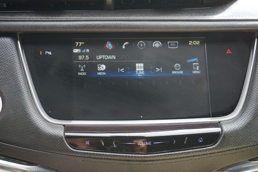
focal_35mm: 45
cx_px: 129
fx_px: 322
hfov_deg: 43.6
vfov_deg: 29.8
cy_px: 86
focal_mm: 30
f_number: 5
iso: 160
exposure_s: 1/60
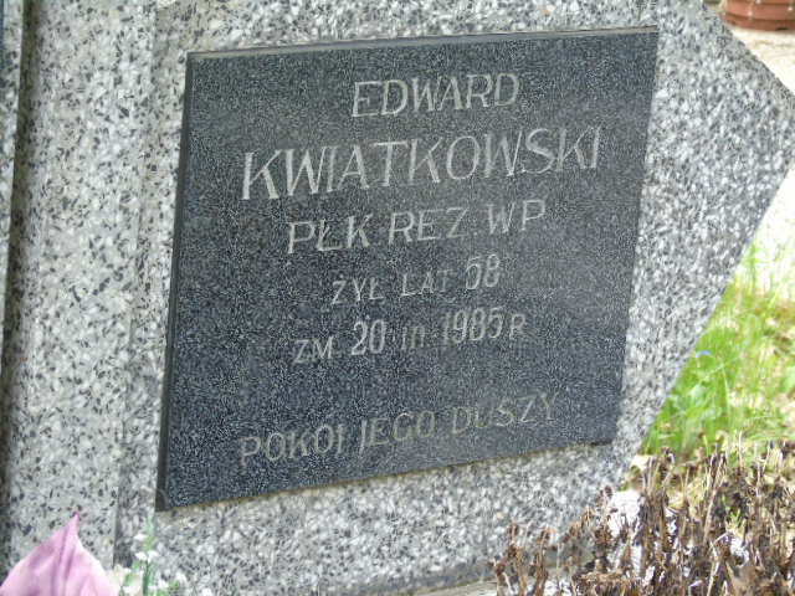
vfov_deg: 10.4
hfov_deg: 13.9
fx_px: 3261
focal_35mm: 142
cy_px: 298
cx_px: 398
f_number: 4.7
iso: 250
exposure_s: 1/125
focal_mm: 25
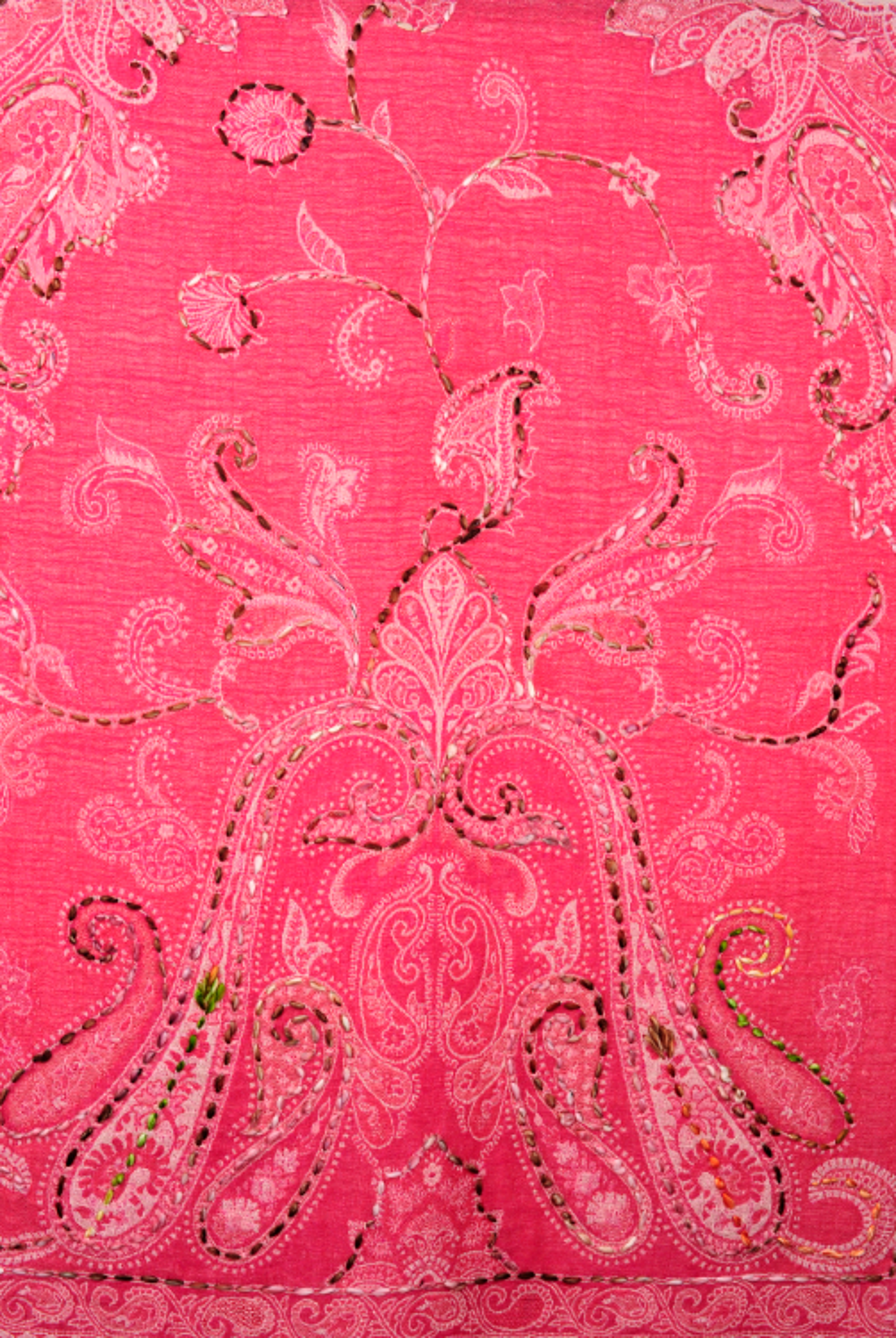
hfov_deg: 27.1
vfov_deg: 39.6
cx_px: 448
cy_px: 669
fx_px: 1861
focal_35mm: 50
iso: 200
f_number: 9
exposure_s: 1/125
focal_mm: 50
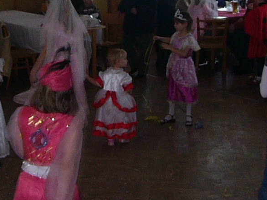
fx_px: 733
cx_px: 84
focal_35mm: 95
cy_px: 48
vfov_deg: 15.5
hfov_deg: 20.6
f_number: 2.8
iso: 100
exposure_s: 1/30
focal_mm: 4.6
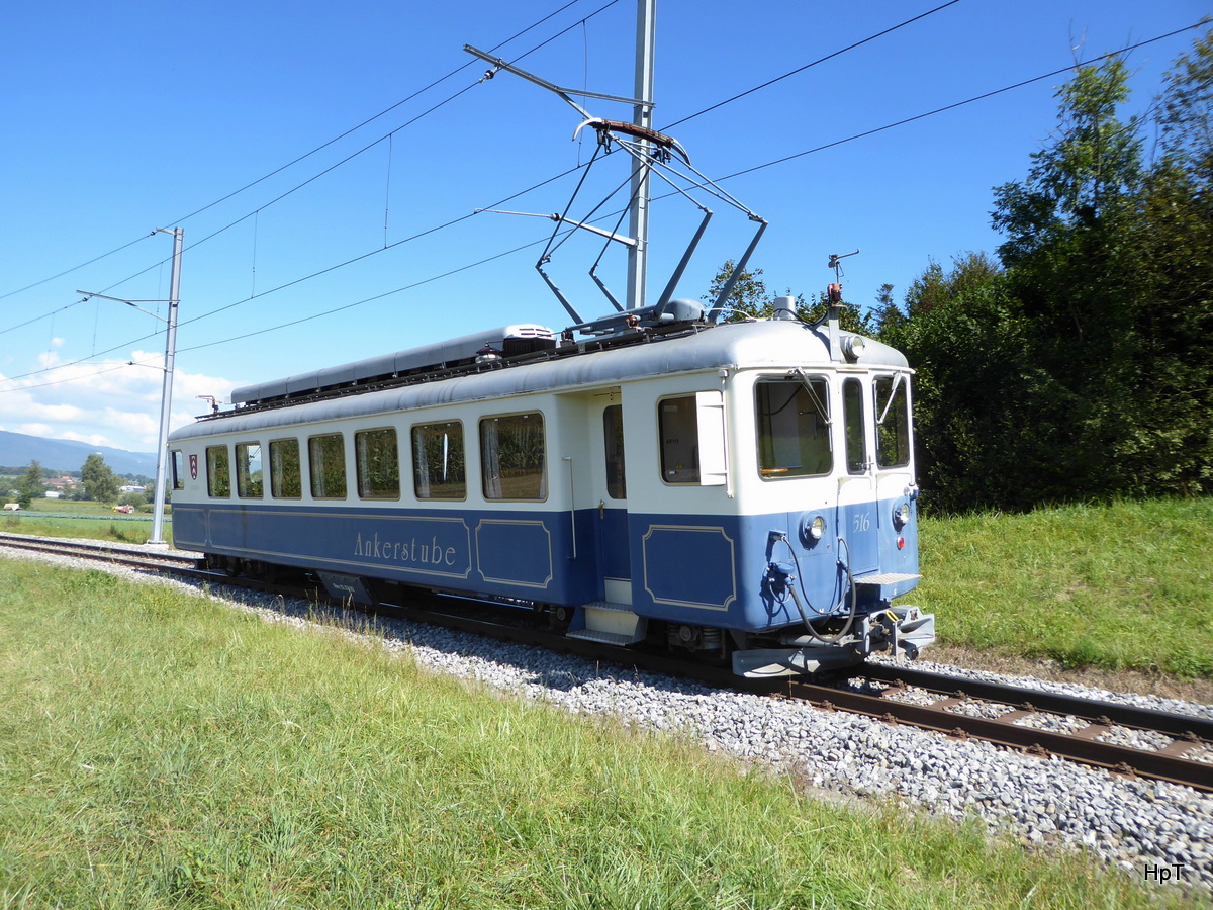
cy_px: 455
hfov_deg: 65.3
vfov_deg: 51.4
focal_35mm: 27
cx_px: 606
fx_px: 946
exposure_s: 1/400
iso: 80
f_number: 3.4
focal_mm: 4.7
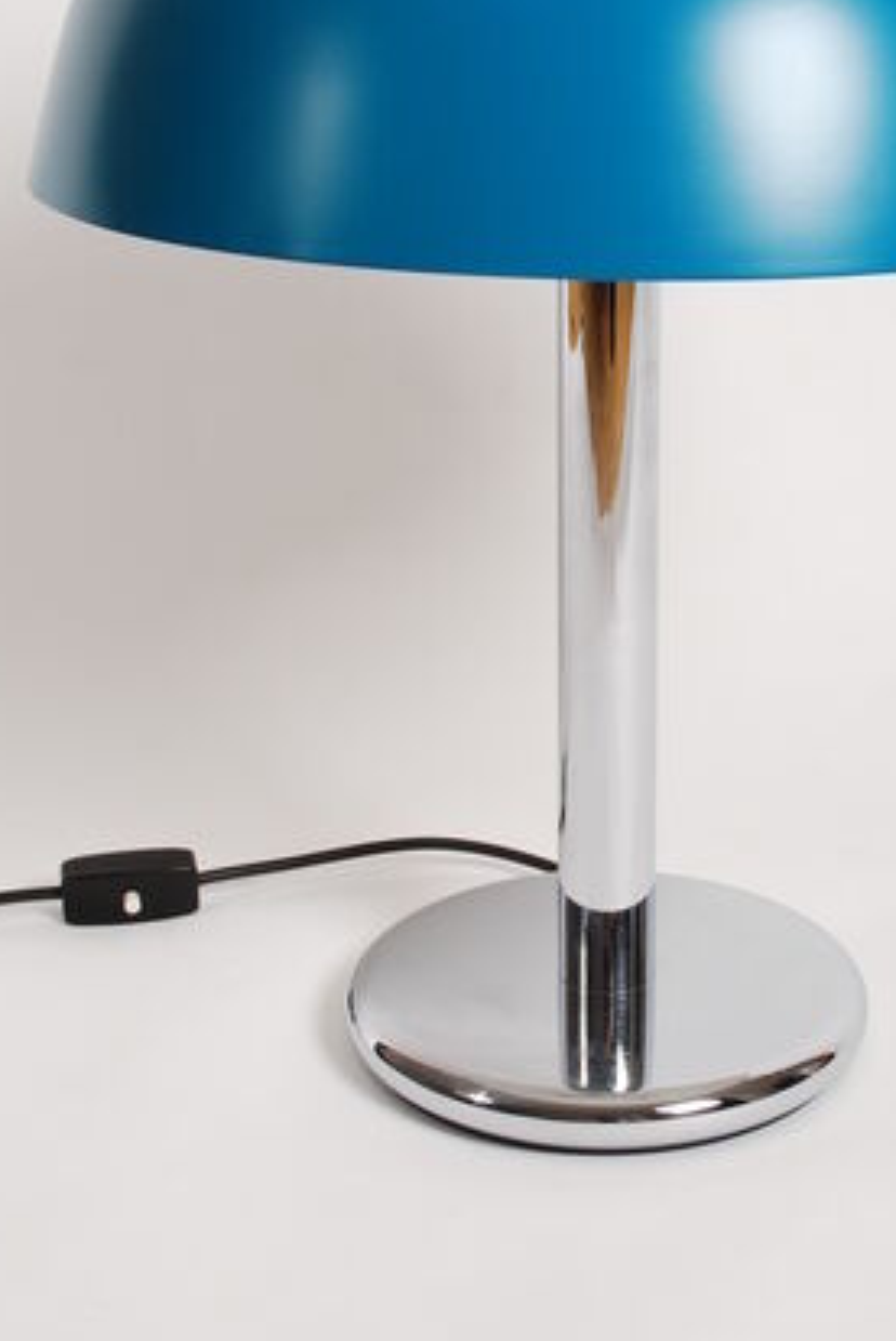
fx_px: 2832
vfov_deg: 26.4
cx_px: 584
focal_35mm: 76
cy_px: 404
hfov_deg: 17.9
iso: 100
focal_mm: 28
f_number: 10
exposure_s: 1/160
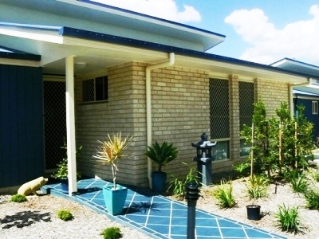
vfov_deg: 39.7
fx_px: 332
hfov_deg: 51.4
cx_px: 160
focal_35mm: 36
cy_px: 120
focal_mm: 6
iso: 80
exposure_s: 1/500
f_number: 8
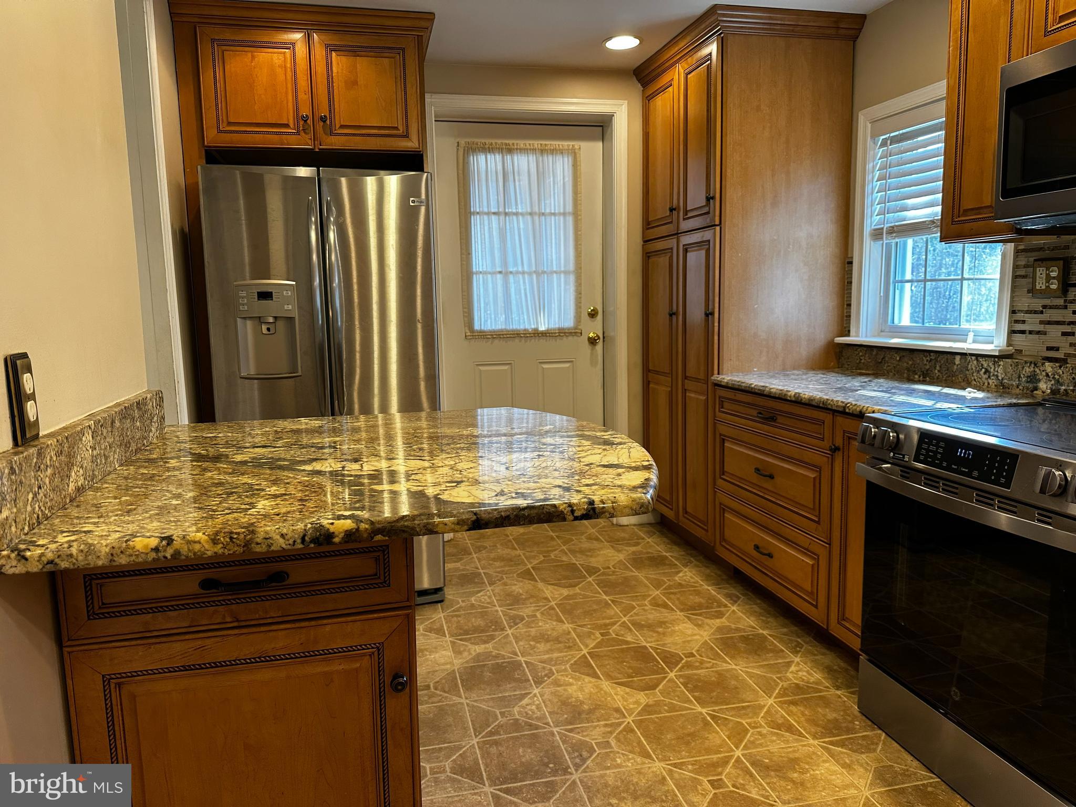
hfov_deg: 71.6
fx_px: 746
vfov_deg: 56.8
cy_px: 404
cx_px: 538
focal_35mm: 24
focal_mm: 6.86
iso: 200
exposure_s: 1/120
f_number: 1.78
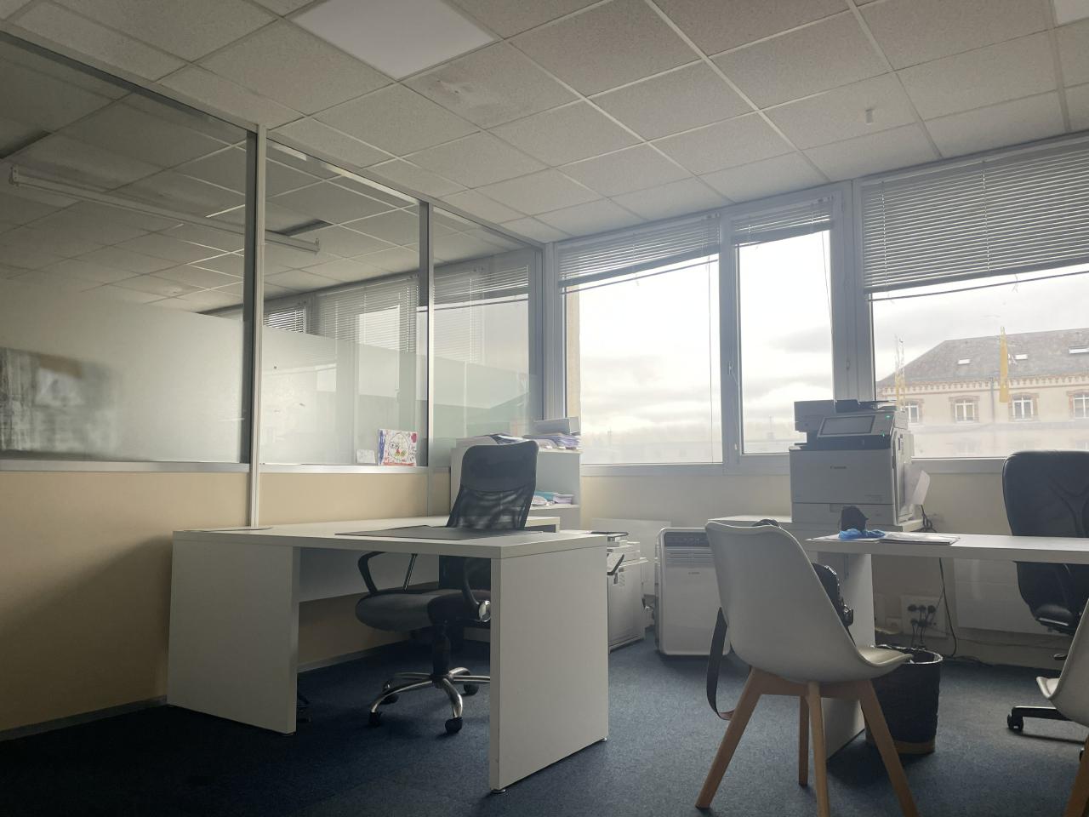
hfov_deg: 67.3
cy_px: 408
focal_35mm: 26
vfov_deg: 53.1
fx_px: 818
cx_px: 544
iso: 80
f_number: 1.6
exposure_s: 1/100
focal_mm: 4.2
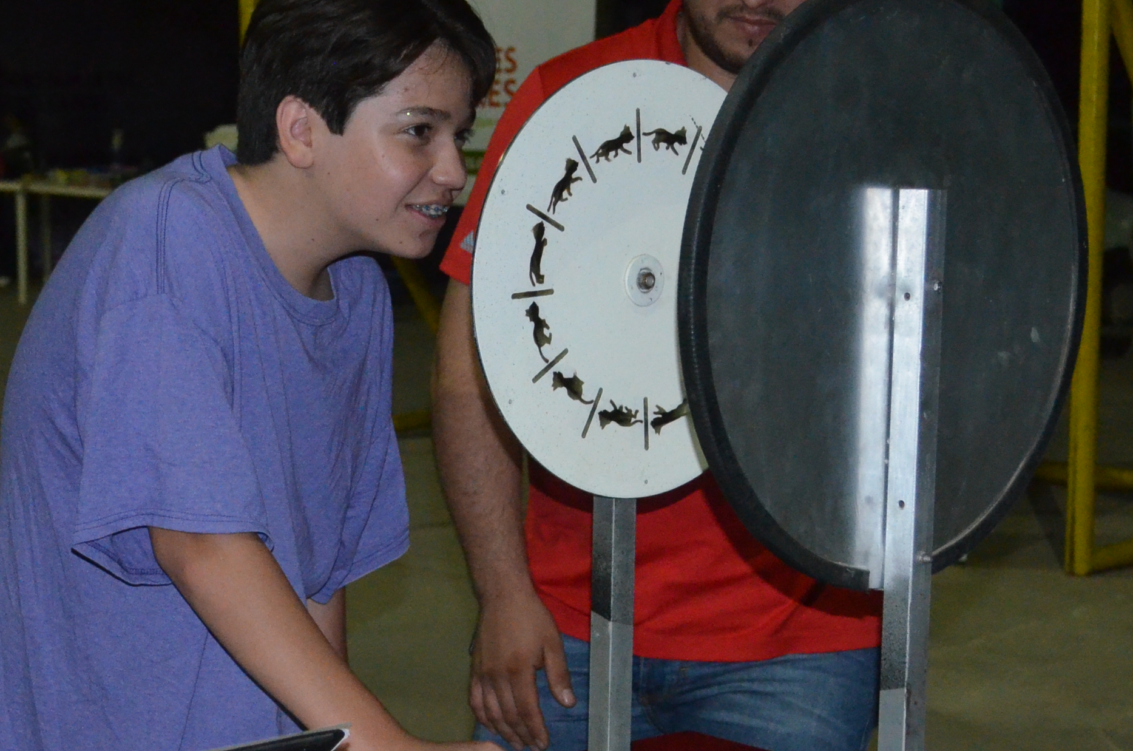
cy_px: 452
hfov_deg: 21.3
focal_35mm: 95
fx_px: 2984
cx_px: 268
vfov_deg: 14.3
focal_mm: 32
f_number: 4.8
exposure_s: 1/60
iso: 3200
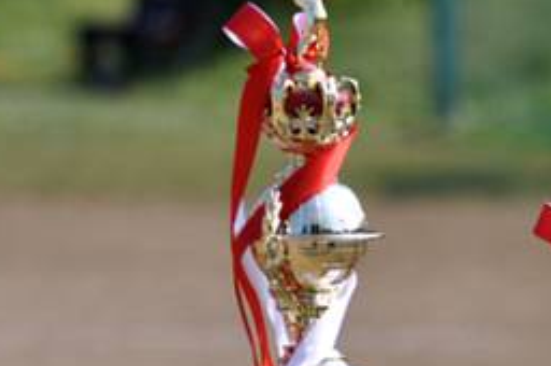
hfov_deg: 3.3
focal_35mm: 634
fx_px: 9685
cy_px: 447
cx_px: 592
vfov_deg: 2.2
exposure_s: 1/1250
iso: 200
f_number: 5
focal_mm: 135
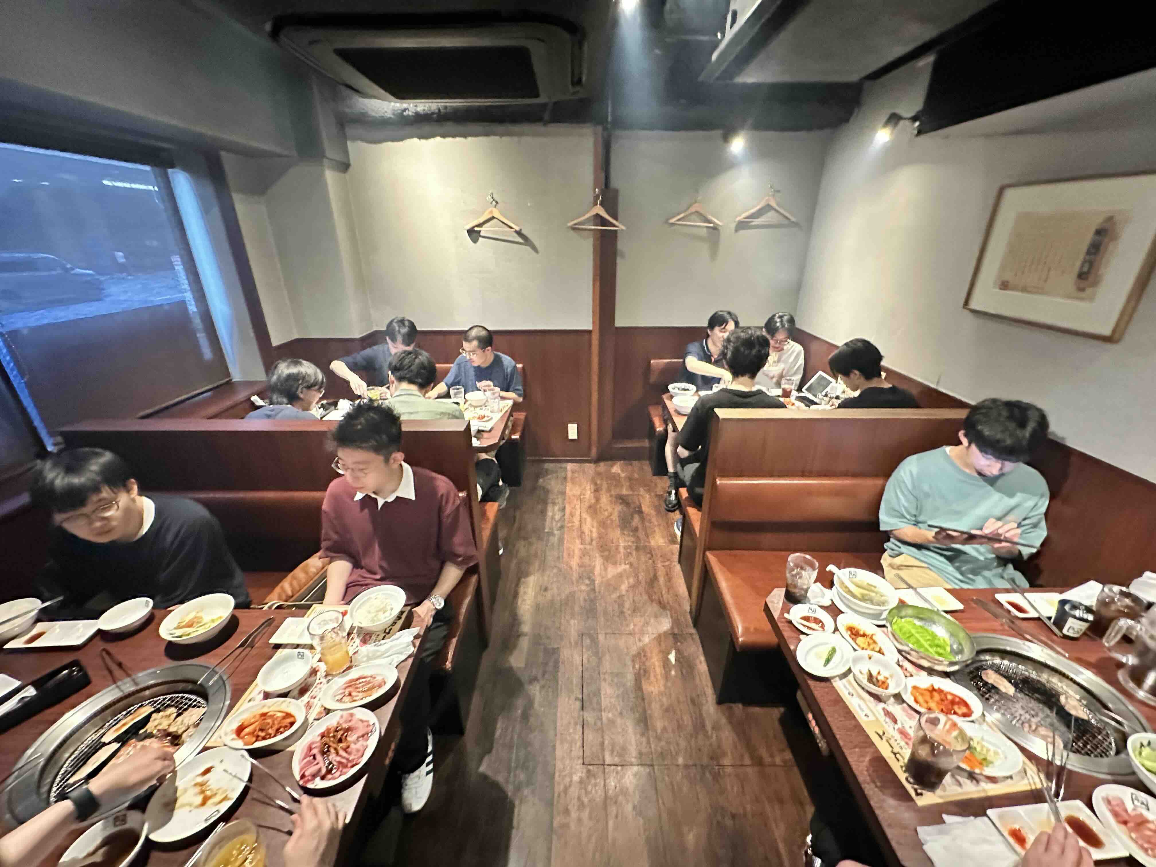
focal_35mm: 14
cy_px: 434
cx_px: 578
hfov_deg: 102.1
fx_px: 468
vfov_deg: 85.7
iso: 800
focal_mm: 2.22
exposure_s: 1/34
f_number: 2.2
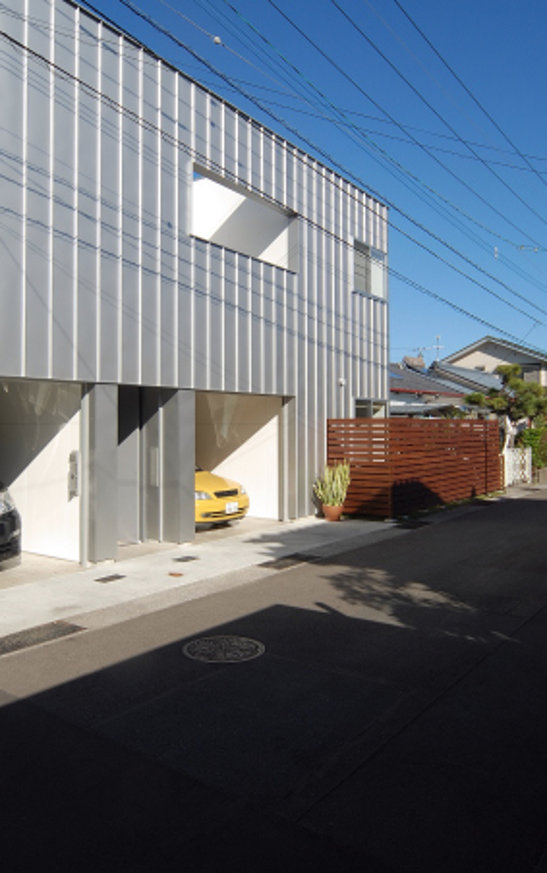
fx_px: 619
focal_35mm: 26
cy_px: 404
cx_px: 230
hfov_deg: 47.5
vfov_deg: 70.3
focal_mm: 12
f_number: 8
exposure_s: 1/250
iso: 100
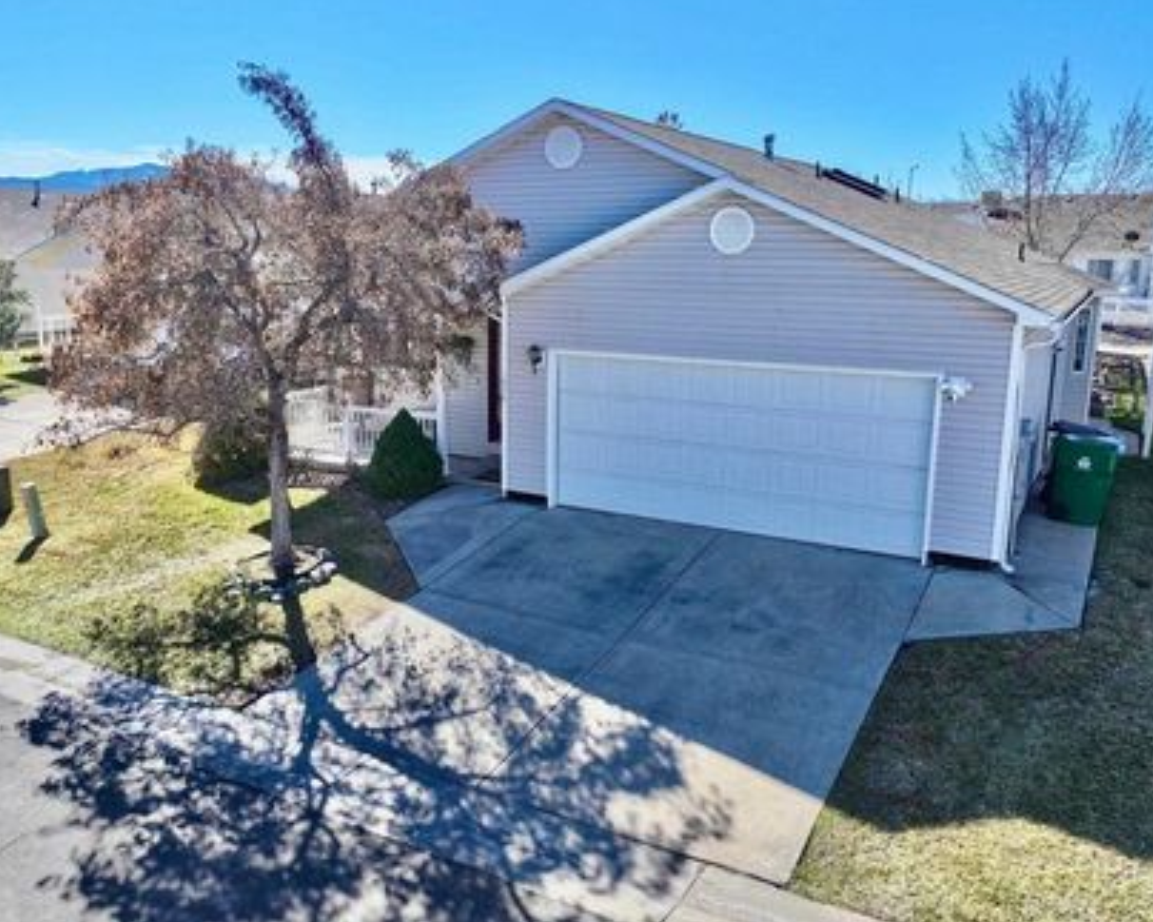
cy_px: 455
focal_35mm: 29
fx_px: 989
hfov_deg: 60.4
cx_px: 551
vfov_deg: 50.0
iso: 210
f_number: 2.8
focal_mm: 12.29
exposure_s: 1/2000
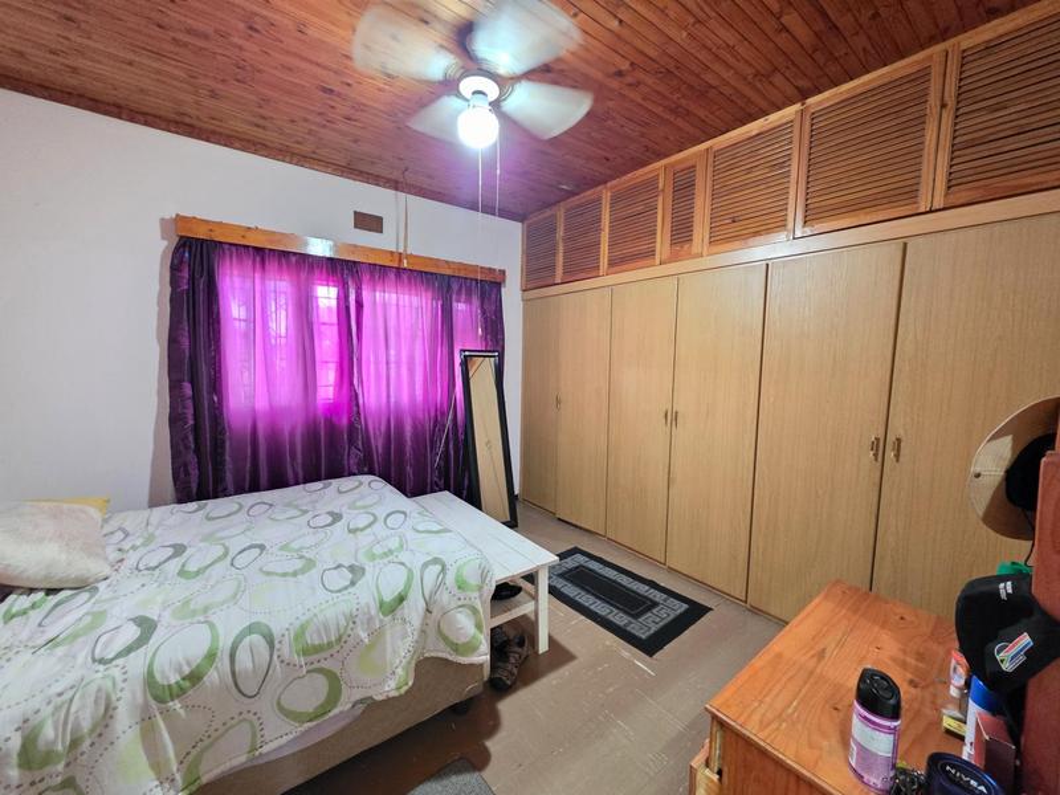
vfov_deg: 89.9
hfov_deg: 106.2
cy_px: 398
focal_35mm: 13
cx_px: 530
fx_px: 398
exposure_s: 1/25
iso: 1250
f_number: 1.9
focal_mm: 2.2
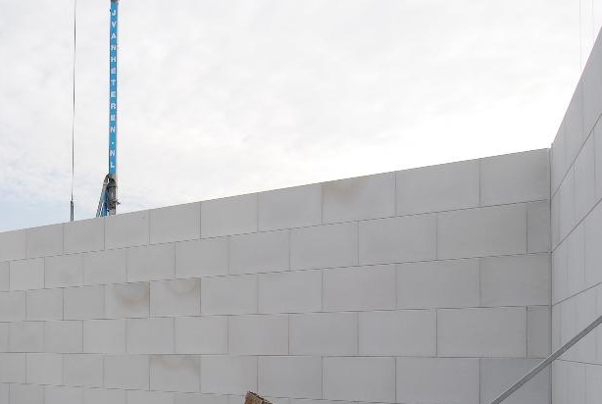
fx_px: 503
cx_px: 108
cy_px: 336
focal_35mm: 30
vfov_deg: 41.5
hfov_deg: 56.6
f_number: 9
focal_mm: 12
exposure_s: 1/250
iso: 250
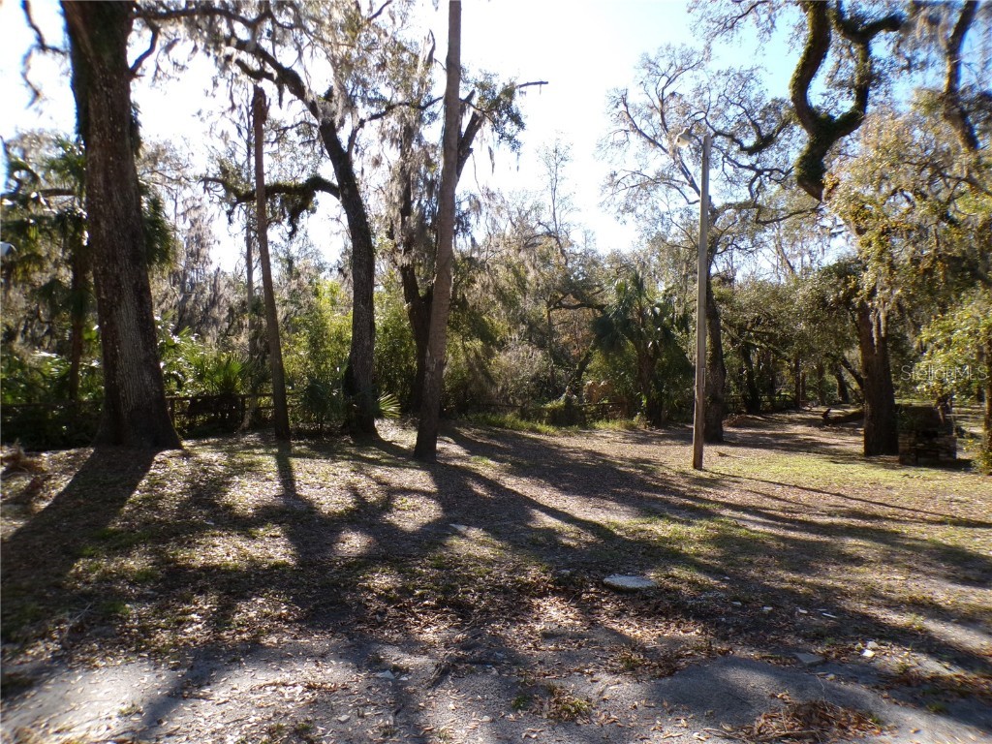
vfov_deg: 56.8
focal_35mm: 24
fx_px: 688
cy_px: 372
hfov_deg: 71.6
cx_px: 496
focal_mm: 4.3
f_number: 4.4
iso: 200
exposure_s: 1/550
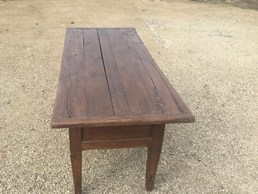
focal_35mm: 36
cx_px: 111
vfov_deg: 39.6
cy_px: 105
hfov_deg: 51.2
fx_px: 268
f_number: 2.4
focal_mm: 3.3
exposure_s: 1/627
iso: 25
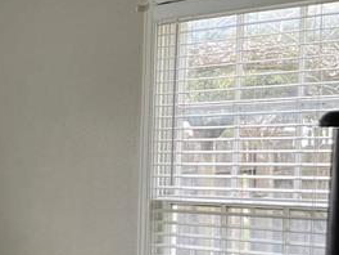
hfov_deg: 16.3
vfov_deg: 14.5
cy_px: 240
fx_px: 989
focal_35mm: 101
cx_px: -274
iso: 80
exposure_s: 1/120
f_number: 1.6
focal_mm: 5.1
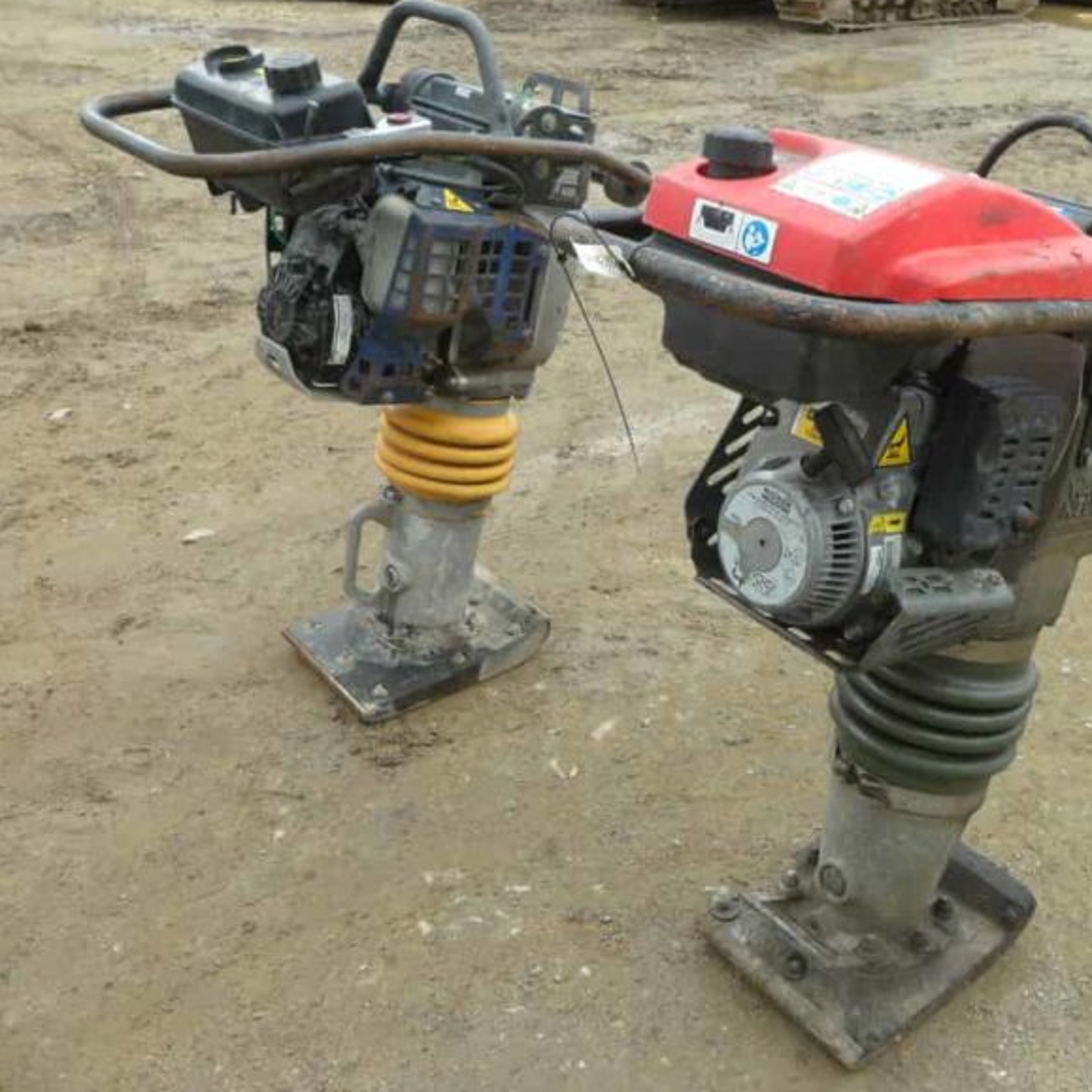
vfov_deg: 49.7
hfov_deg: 49.1
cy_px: 539
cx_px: 705
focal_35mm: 33
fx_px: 1178
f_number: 3.5
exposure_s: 1/250
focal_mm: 4.9
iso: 80
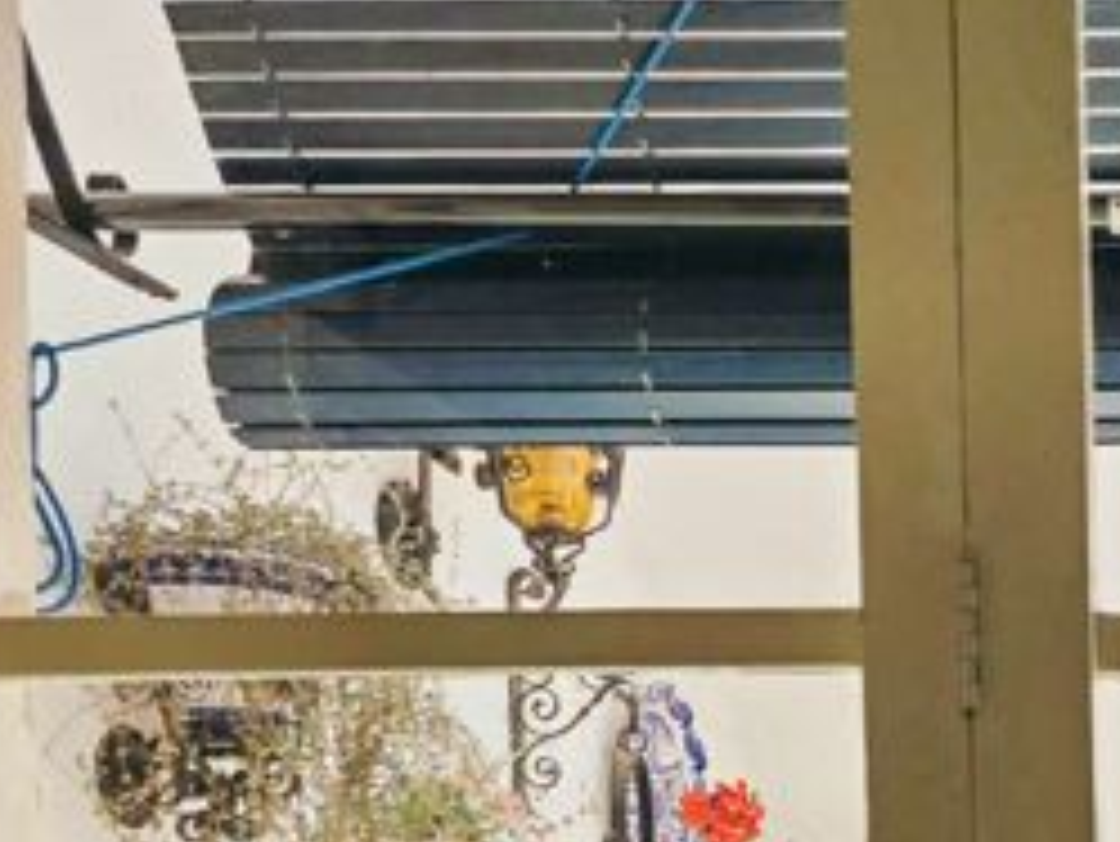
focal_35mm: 65
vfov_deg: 21.0
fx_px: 2104
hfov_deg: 25.7
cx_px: 1442
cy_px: 1027
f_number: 1.7
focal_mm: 6.3
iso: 12
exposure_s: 1/180
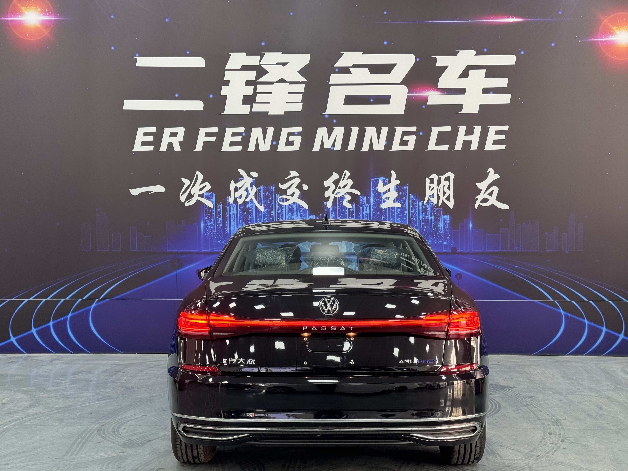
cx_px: 314
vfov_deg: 30.3
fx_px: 871
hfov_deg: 39.7
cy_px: 236
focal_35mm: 48
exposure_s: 1/50
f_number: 1.78
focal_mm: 6.76
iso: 100
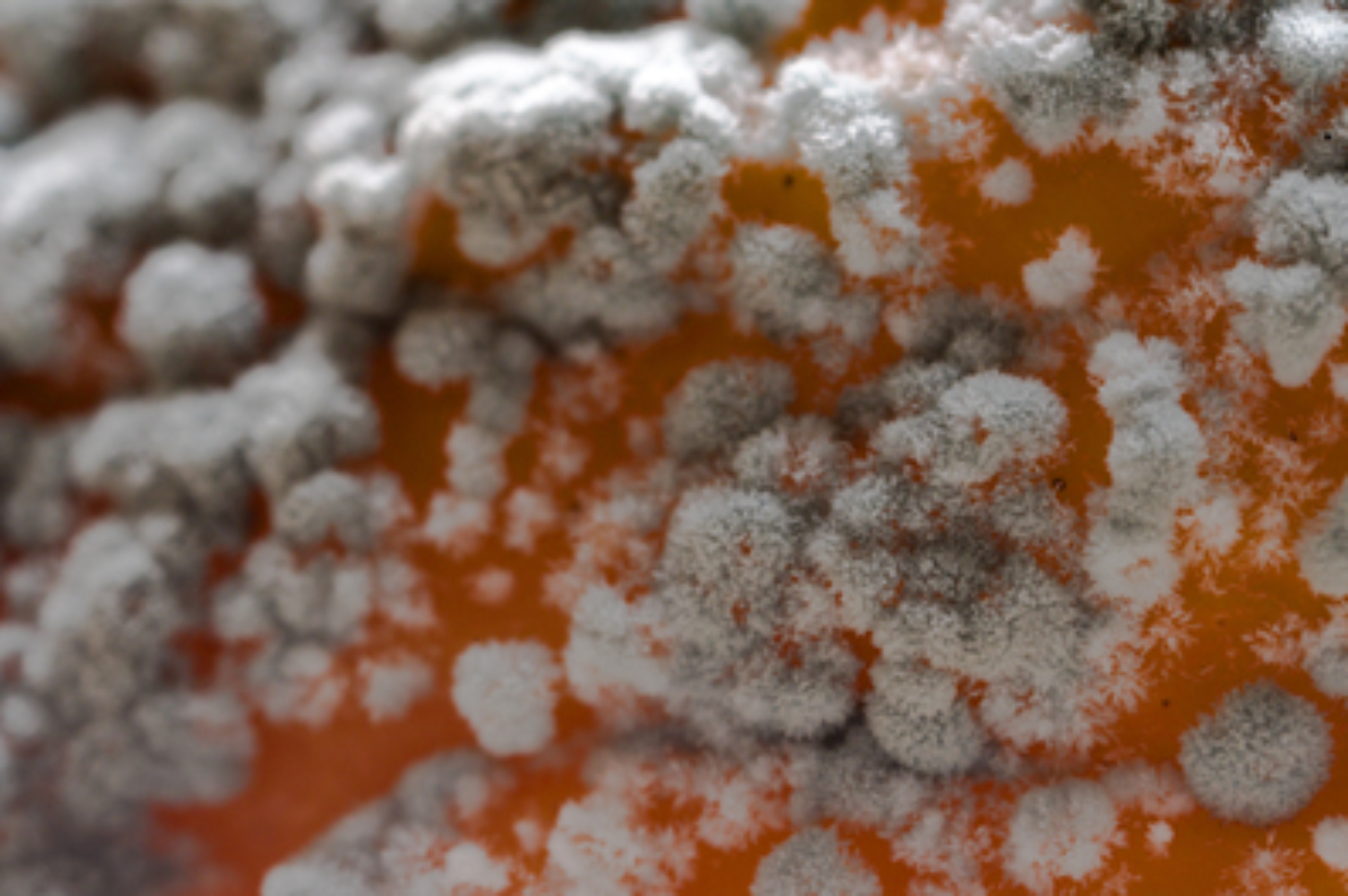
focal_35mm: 58
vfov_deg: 23.3
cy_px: 465
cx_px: 737
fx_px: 2170
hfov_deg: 34.5
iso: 100
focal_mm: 50
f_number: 16
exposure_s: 10
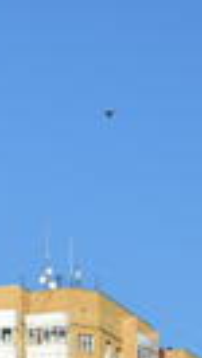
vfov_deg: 6.4
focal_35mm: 328
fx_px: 3117
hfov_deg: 3.4
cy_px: 759
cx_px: -889
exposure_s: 1/250
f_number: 9
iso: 100
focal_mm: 32
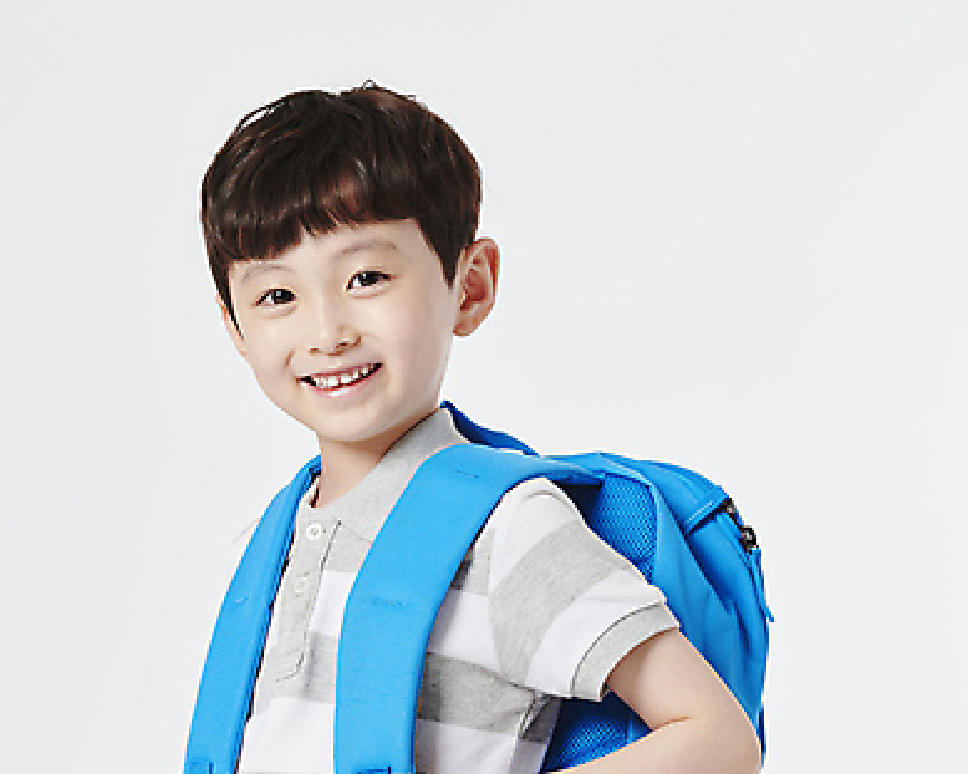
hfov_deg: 10.3
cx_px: 393
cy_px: 460
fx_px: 5385
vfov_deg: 8.2
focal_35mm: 188
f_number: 11
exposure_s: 1/125
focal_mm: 130
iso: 100
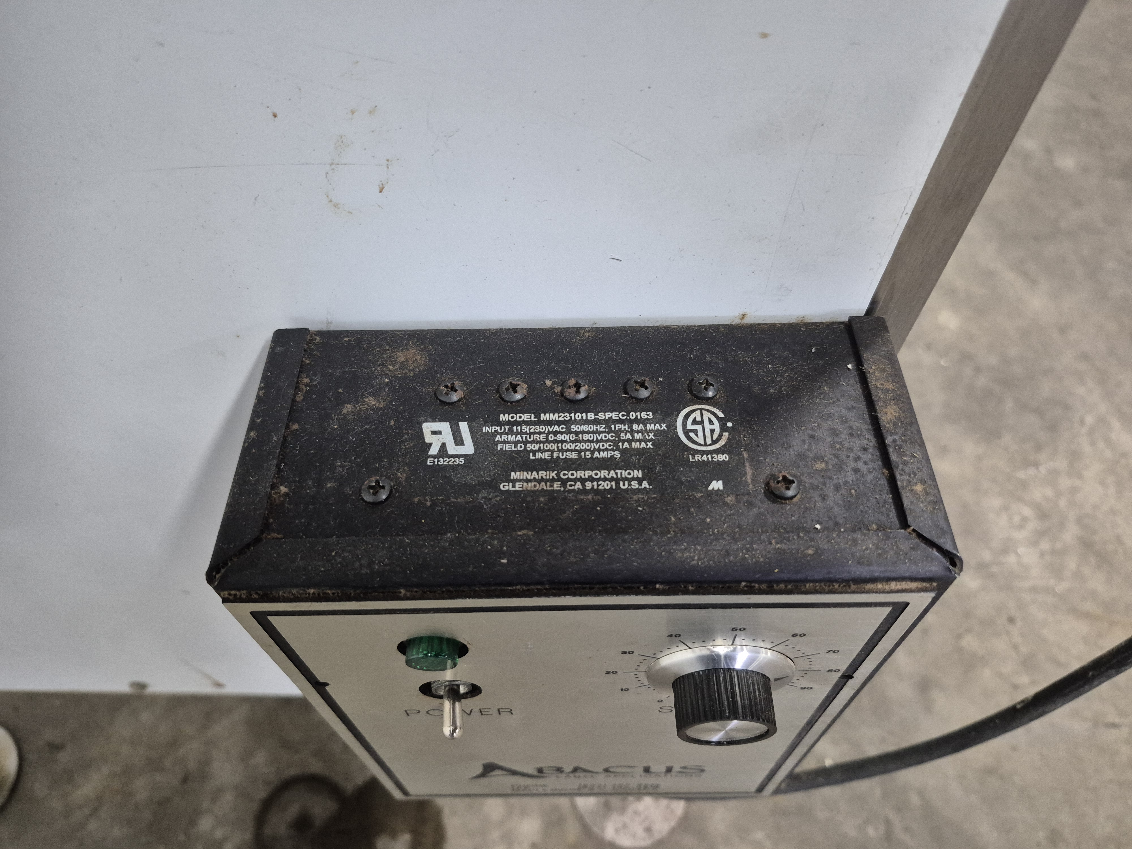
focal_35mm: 23
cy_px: 424
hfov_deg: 73.9
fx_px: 752
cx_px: 566
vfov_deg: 58.9
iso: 800
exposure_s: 1/120
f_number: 1.8
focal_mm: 5.4
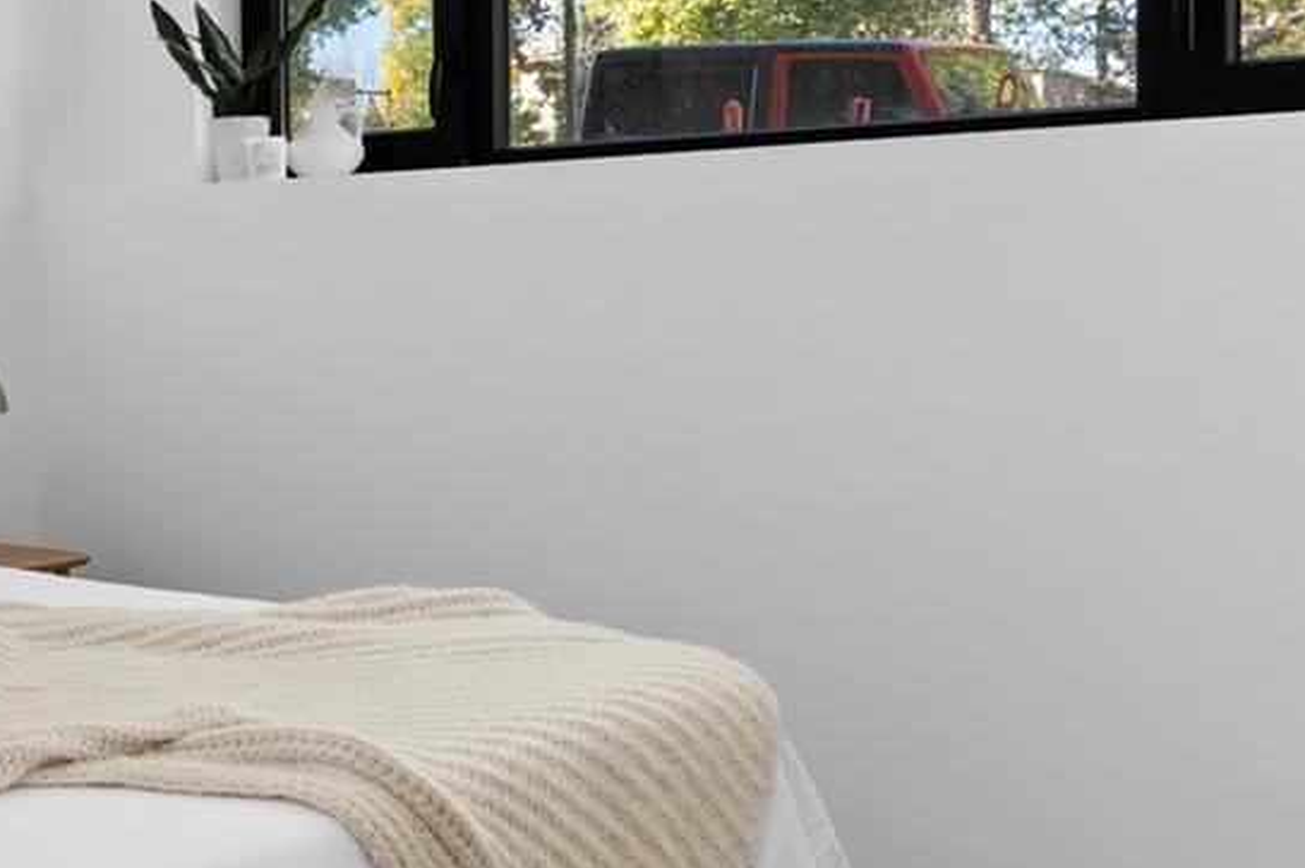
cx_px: -29
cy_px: 235
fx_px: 1811
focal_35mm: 50
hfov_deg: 35.5
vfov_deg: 26.7
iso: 500
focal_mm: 17
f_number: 10
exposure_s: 1/20
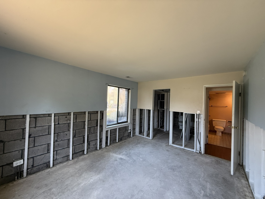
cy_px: 100
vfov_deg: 85.7
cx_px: 132
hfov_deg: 102.1
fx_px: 107
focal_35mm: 14
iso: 200
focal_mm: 2.22
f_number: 2.2
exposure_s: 1/99
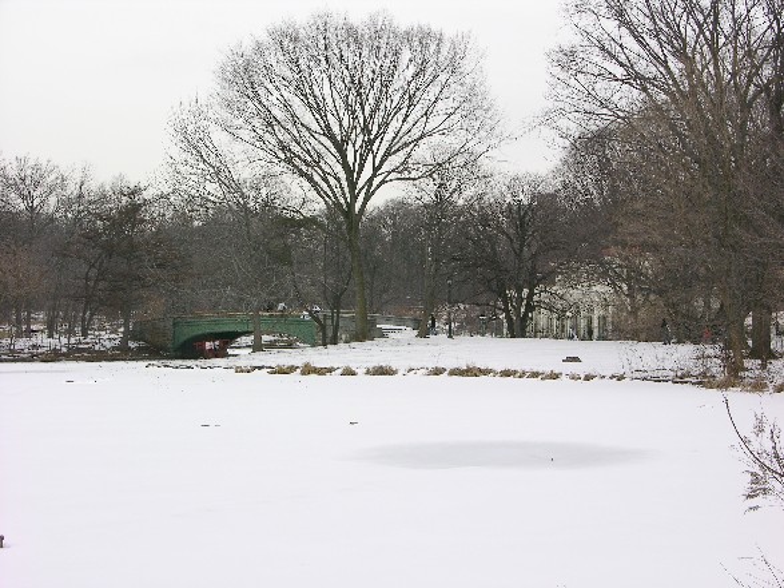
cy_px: 294
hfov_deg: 33.2
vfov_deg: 25.2
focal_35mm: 58
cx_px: 392
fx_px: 1313
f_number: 6.3
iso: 50
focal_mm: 14.7
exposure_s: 1/110
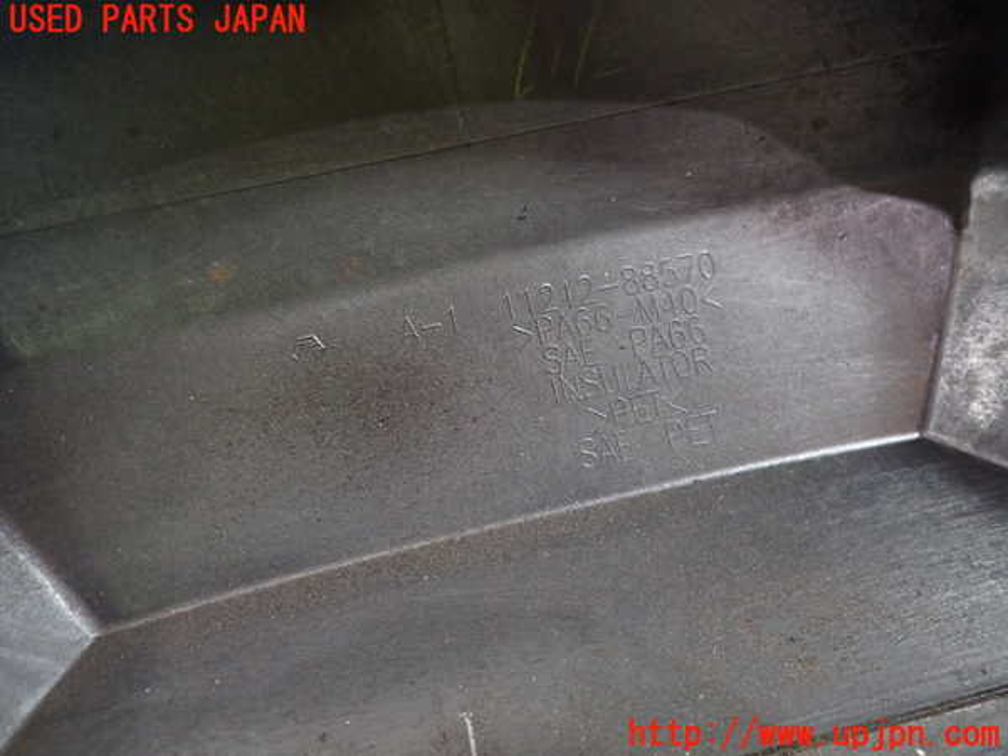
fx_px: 728
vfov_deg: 54.9
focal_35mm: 25
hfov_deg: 69.4
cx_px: 504
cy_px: 378
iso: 500
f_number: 2
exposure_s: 1/30
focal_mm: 4.5
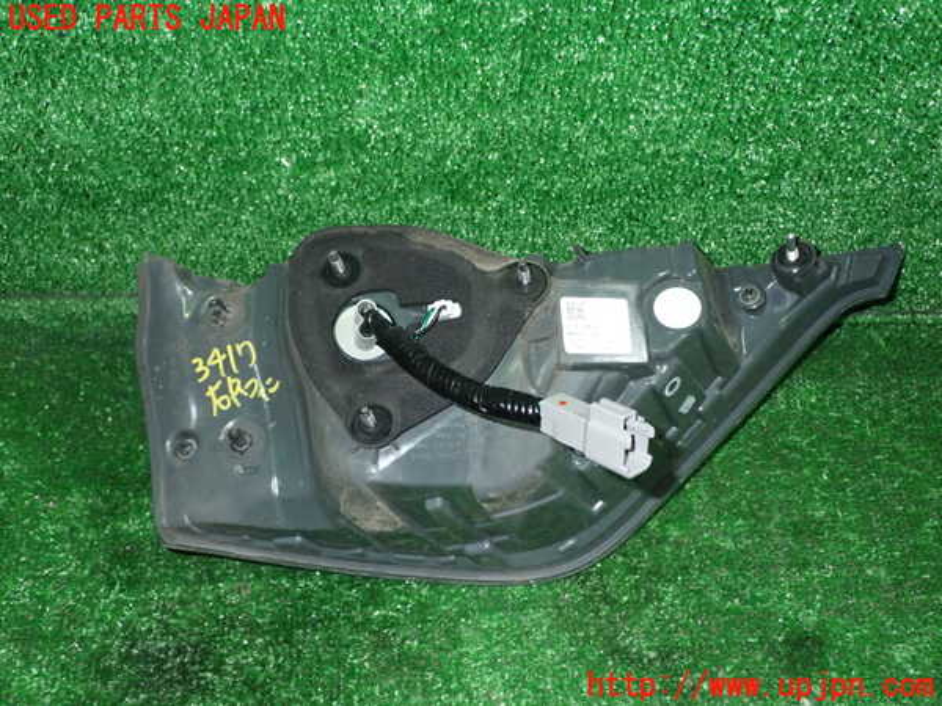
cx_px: 471
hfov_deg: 49.0
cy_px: 353
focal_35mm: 38
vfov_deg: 37.7
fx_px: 1034
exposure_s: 1/40
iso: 800
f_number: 8
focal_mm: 6.83
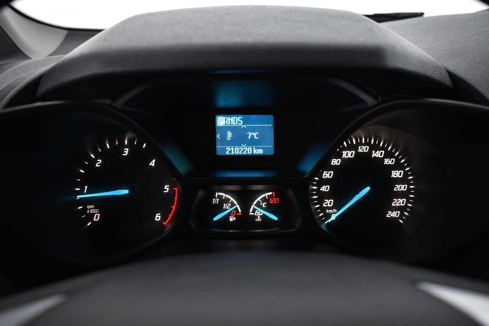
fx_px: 469
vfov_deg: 38.4
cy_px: 163
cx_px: 244
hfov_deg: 55.1
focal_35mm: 34
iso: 2200
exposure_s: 1/40
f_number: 3.8
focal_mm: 23
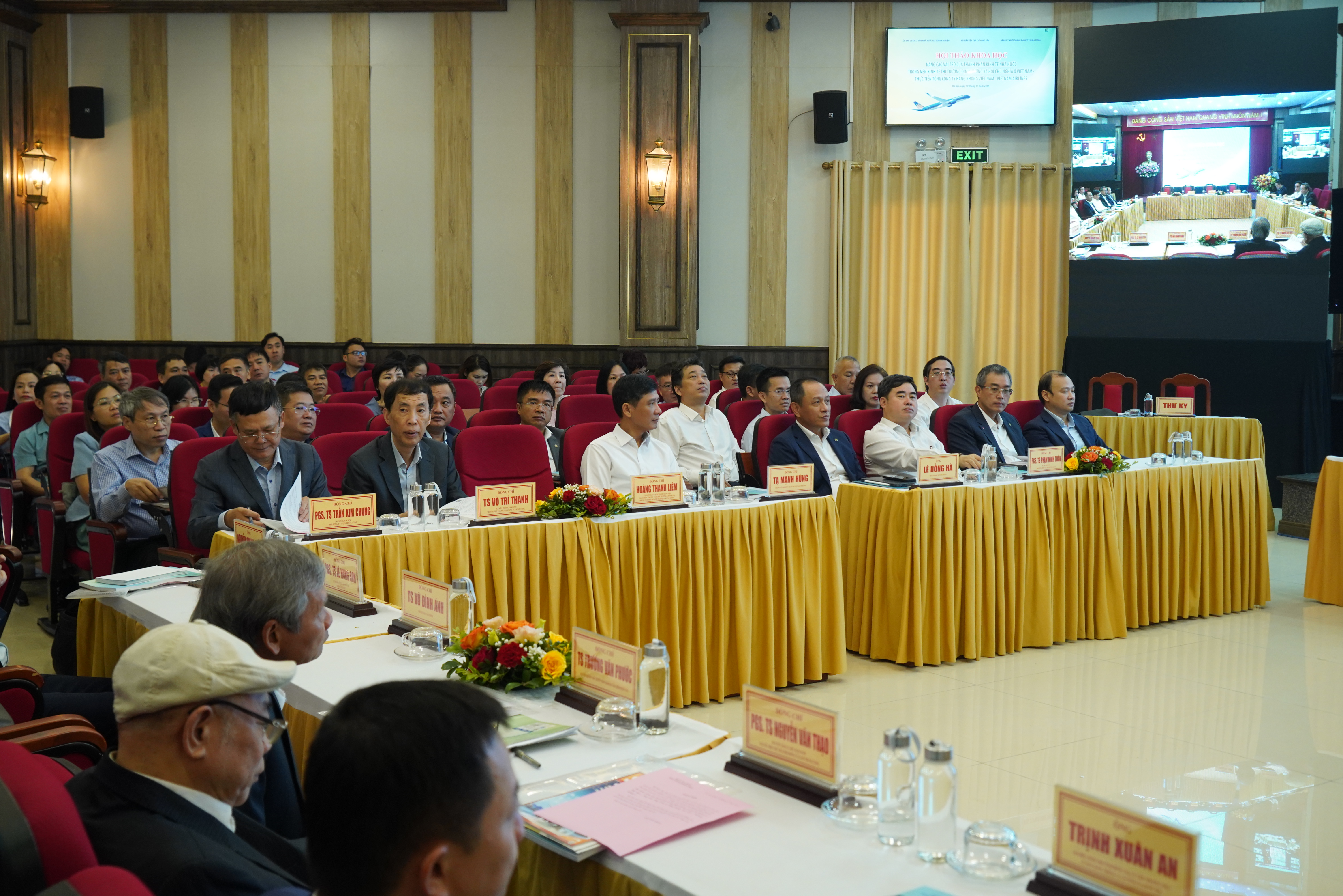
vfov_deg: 33.4
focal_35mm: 40
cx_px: 672
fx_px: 1492
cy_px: 448
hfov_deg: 48.5
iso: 1600
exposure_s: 1/50
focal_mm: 40
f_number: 5.6
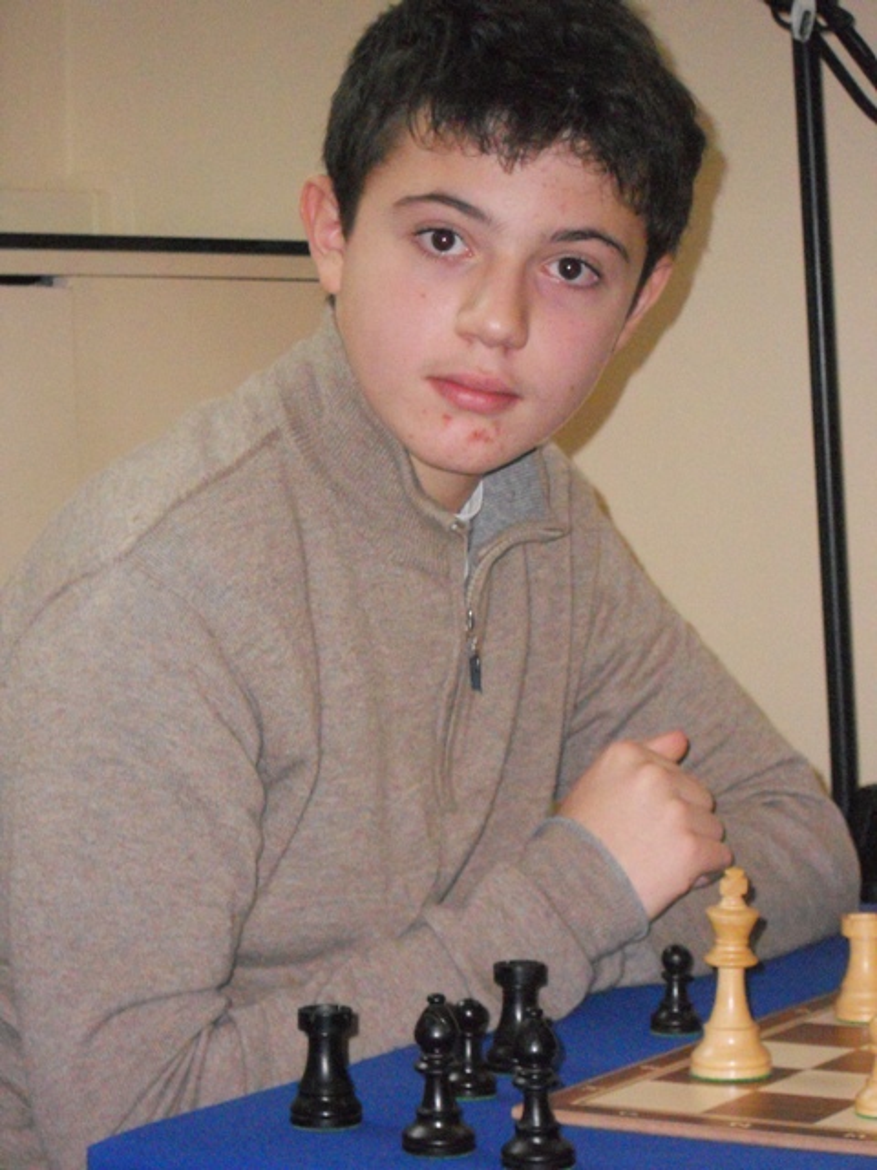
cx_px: 438
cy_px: 585
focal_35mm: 108
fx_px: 3648
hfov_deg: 13.7
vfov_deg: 18.2
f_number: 5.9
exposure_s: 1/60
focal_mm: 19.6
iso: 1000
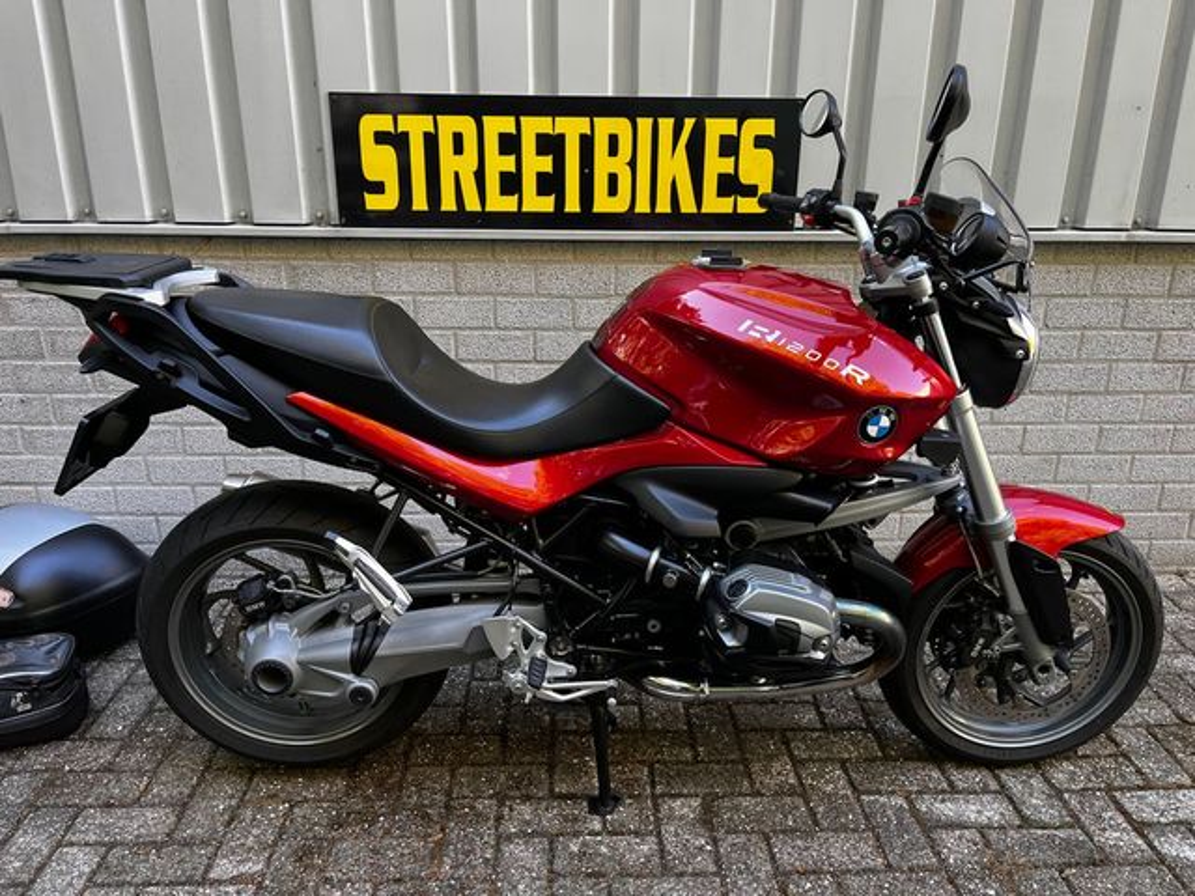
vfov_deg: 53.1
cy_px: 448
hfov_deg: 67.3
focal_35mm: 26
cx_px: 598
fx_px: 898
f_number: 1.6
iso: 125
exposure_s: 1/121
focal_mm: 5.1
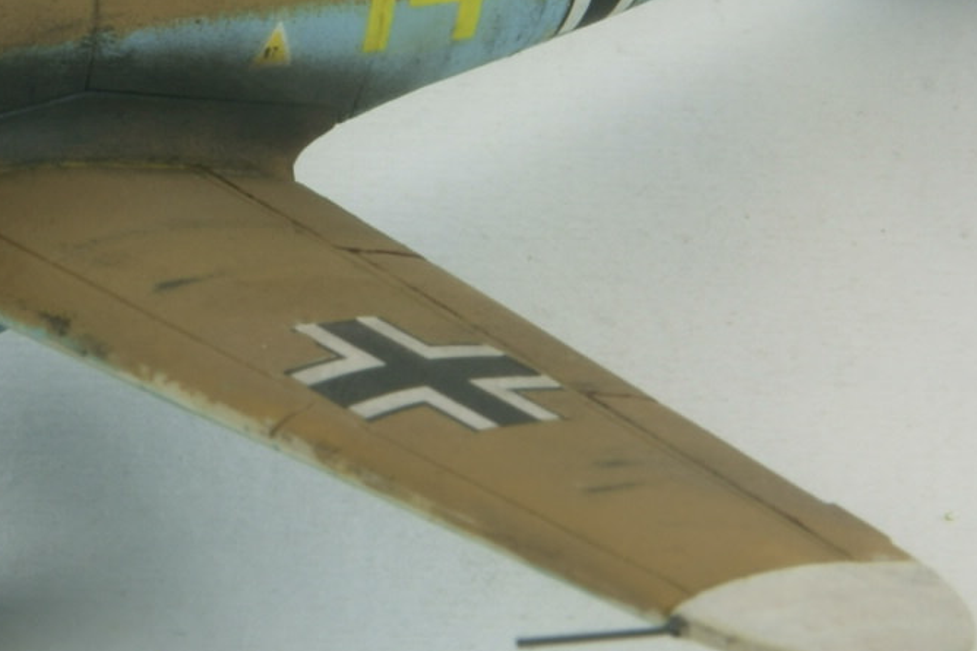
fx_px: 11693
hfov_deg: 4.8
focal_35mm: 431
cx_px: 120
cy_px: -18
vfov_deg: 3.2
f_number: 29
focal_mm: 100
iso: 80
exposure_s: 1.3
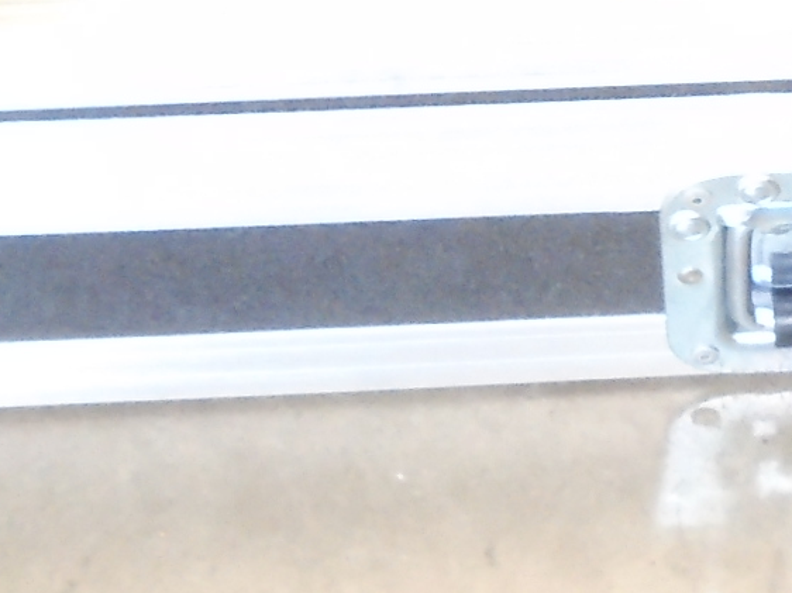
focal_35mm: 143
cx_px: 881
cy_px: -1
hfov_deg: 13.5
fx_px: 3270
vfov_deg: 10.3
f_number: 3.5
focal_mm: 5.5
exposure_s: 1/40
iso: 400
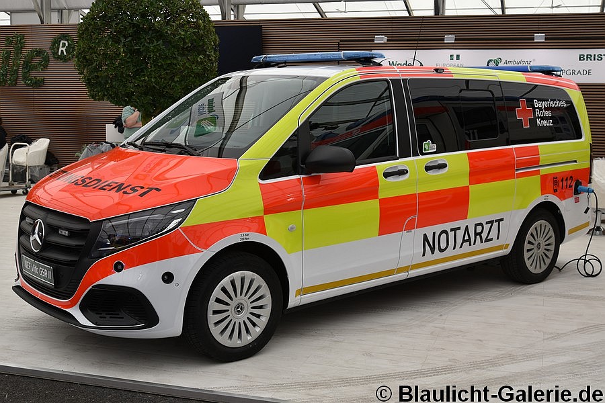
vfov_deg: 33.4
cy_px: 202
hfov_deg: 48.5
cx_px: 302
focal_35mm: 40
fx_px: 672
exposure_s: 1/250
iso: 360
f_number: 8
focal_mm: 40
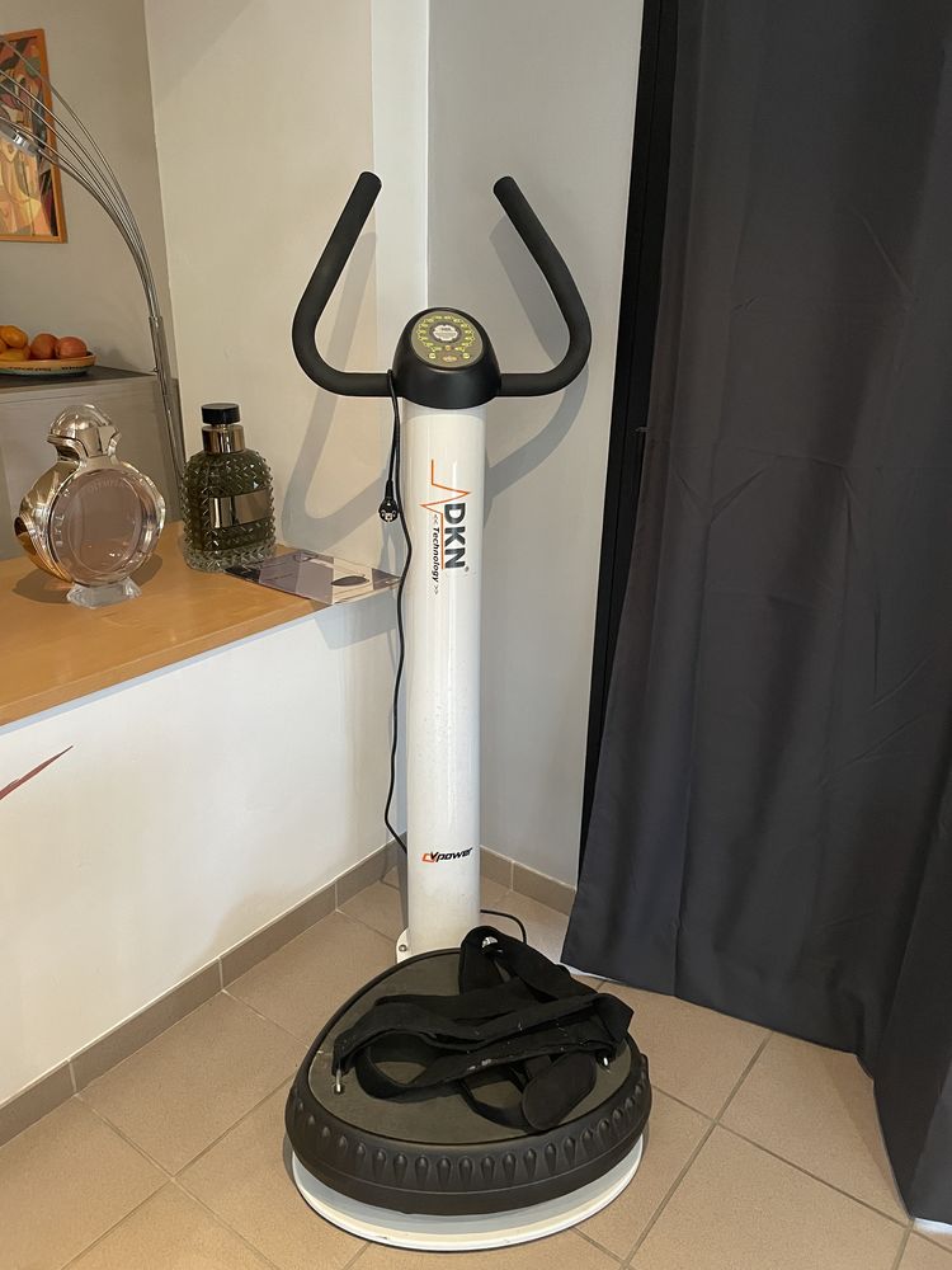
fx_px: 953
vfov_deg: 67.3
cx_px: 476
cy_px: 635
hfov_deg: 53.1
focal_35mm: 26
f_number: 1.6
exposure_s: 1/33
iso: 400
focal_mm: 4.2
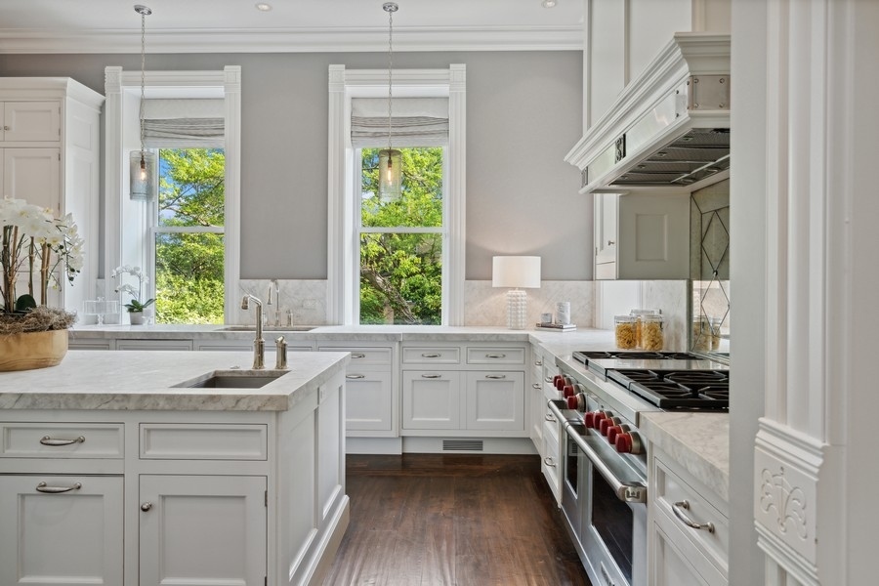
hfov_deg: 81.2
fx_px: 513
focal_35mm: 21
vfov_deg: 59.5
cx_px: 440
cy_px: 293
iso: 320
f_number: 8
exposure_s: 1/15
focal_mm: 21
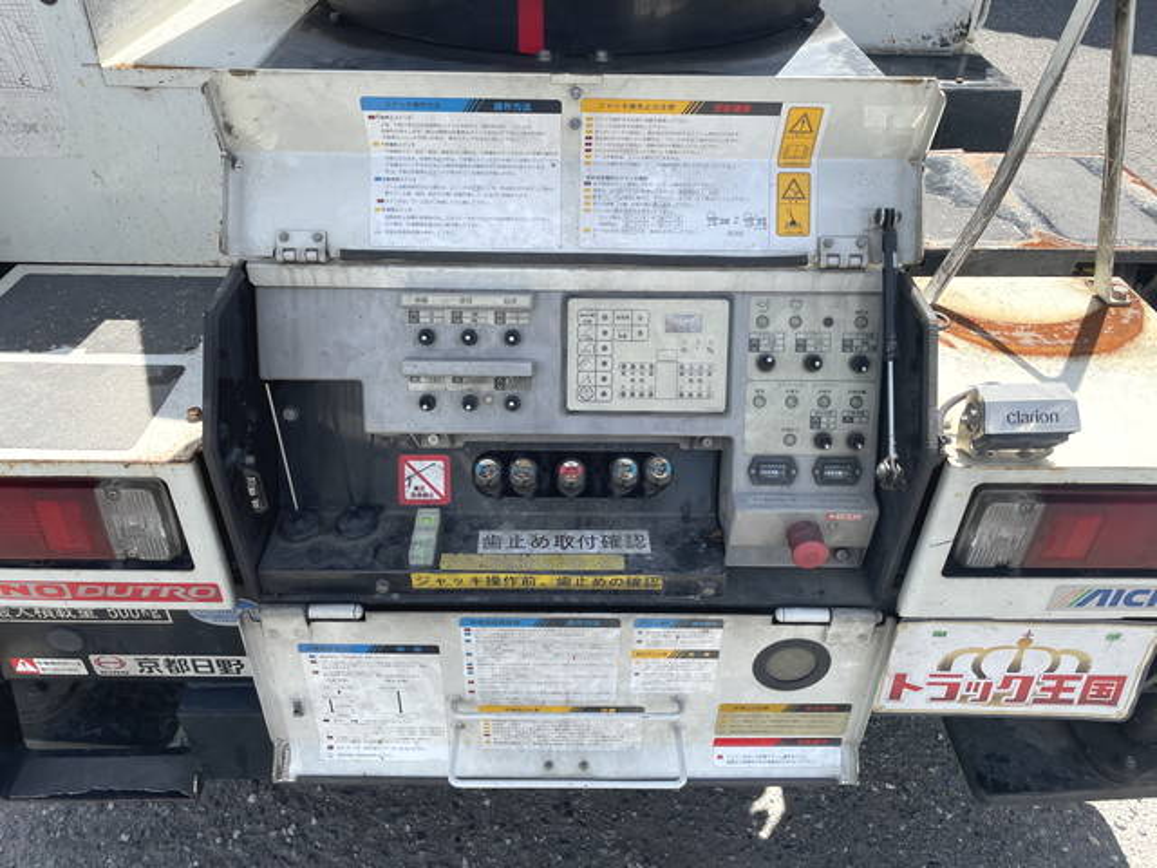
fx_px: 869
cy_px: 434
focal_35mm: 26
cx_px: 578
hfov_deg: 67.3
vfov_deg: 53.1
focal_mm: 4.2
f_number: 1.6
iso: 32
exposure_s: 1/1435
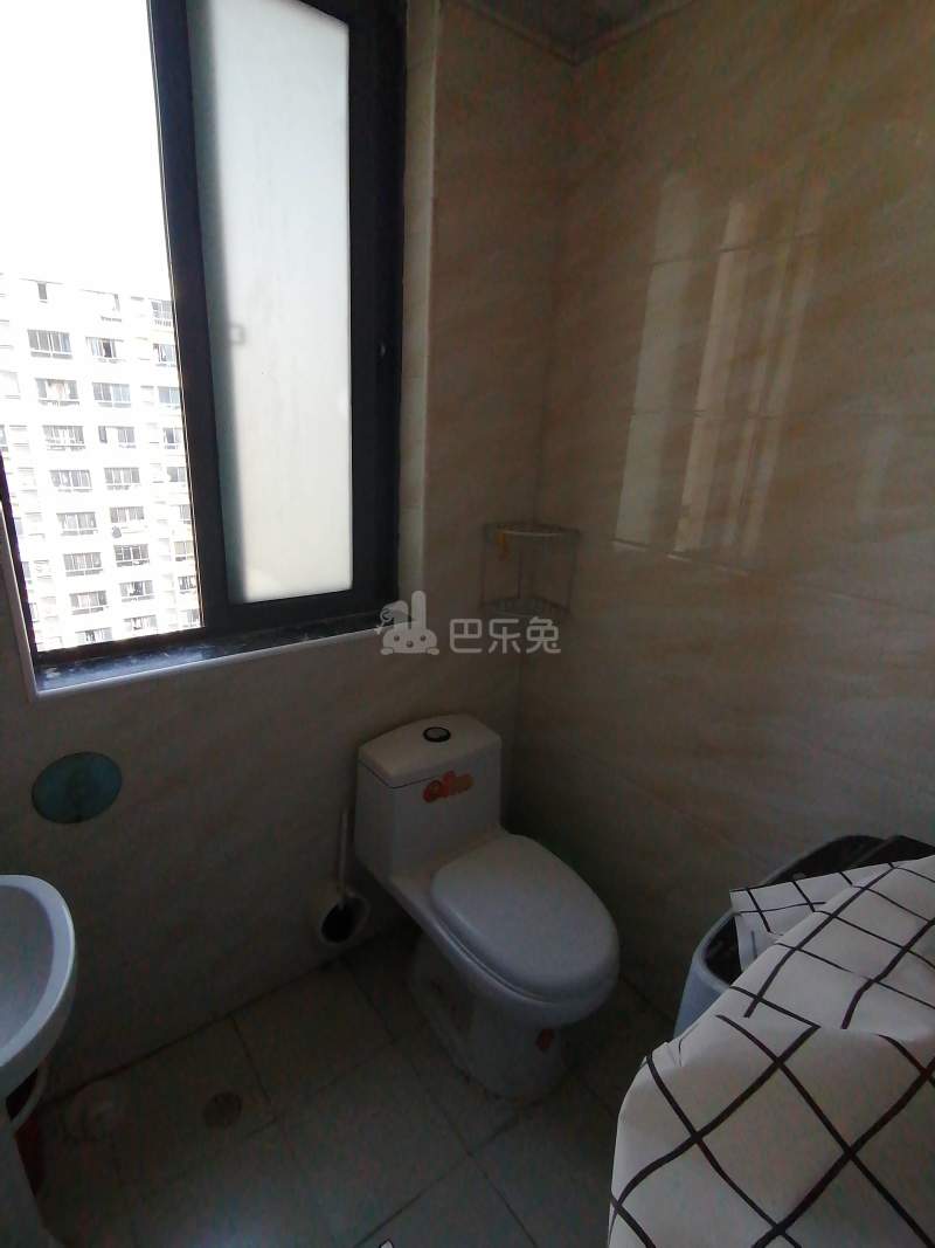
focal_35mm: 17
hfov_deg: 74.7
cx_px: 468
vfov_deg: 91.0
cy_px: 624
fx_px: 612
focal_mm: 1.78
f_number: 2.4
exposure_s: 1/357
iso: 160
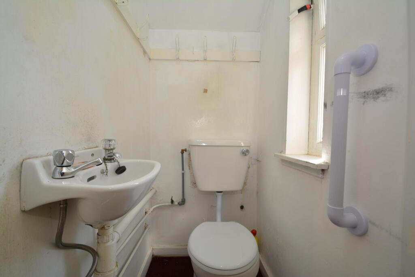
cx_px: 208
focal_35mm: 15
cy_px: 138
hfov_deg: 100.4
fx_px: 173
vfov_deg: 77.4
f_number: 10
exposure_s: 1/15
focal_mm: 10
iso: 100
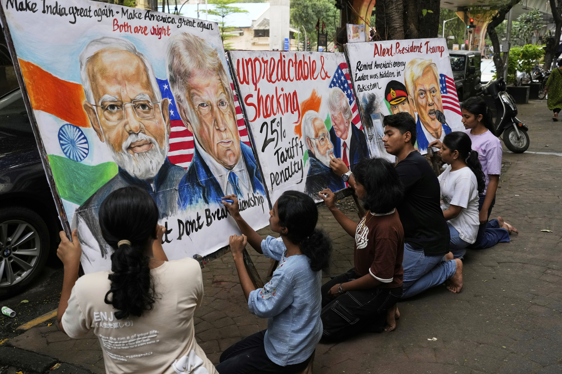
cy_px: 187
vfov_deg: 37.9
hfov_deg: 54.4
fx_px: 546
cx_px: 281
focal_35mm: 35
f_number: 5.6
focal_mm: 35
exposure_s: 1/500
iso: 800
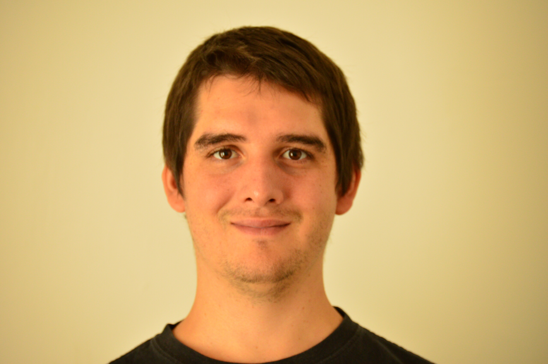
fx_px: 2167
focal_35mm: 142
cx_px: 274
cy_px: 182
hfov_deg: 14.4
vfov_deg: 9.6
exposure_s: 1/30
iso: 800
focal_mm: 95
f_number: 4.5
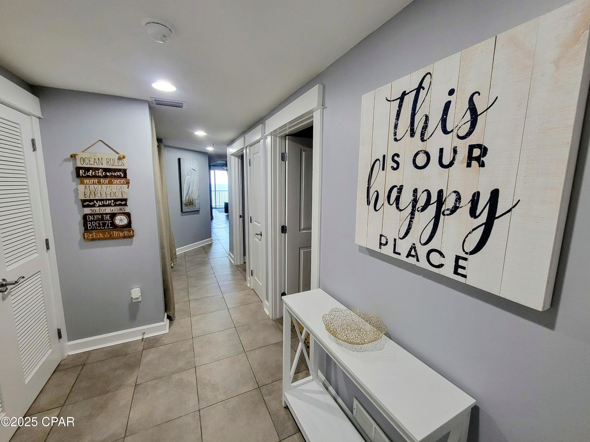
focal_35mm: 13
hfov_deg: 106.2
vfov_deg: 89.9
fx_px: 222
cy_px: 221
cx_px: 295
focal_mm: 2.2
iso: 400
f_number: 2.2
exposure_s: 1/60
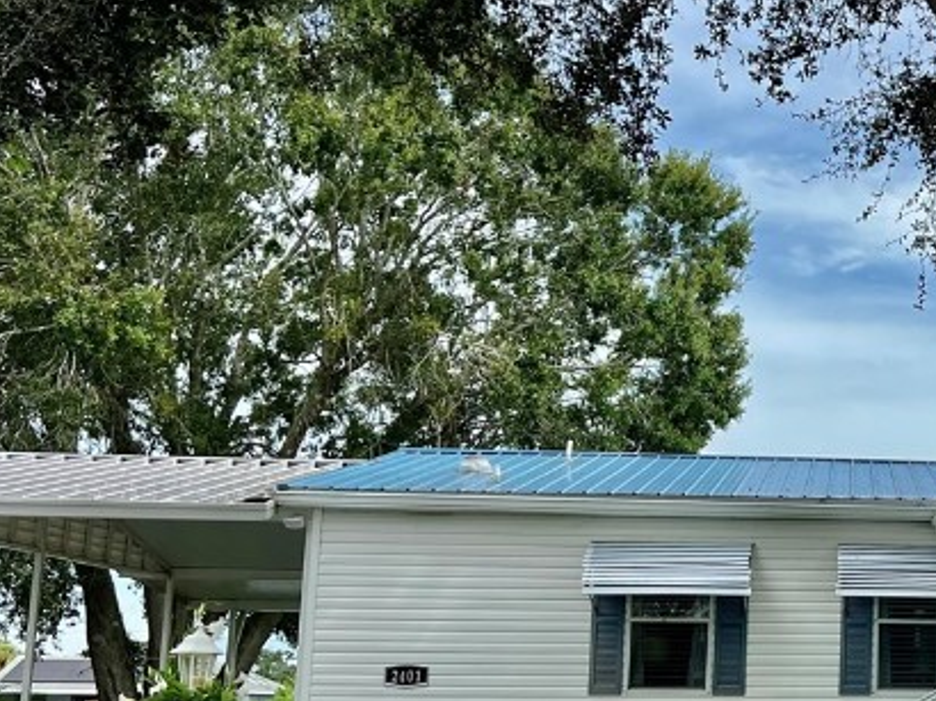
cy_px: 425
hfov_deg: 27.5
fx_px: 1757
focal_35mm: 65
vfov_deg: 22.5
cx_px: 1002
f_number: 1.5
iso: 50
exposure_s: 1/2841
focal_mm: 5.7
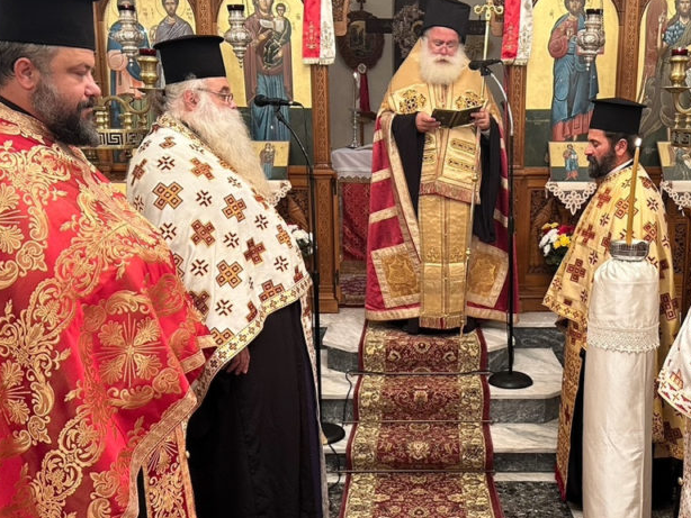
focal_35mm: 40
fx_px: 799
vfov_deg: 36.0
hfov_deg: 46.4
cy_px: 282
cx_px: 427
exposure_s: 1/50
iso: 200
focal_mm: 6.86
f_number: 1.78
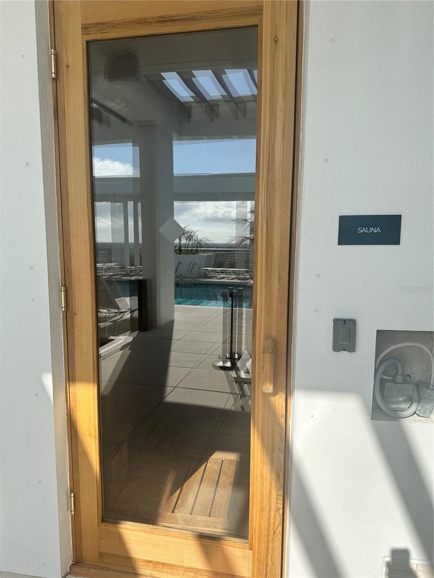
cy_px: 289
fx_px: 401
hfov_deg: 56.8
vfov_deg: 71.6
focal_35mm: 24
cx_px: 217
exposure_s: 1/4184
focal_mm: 6.86
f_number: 1.78
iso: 80
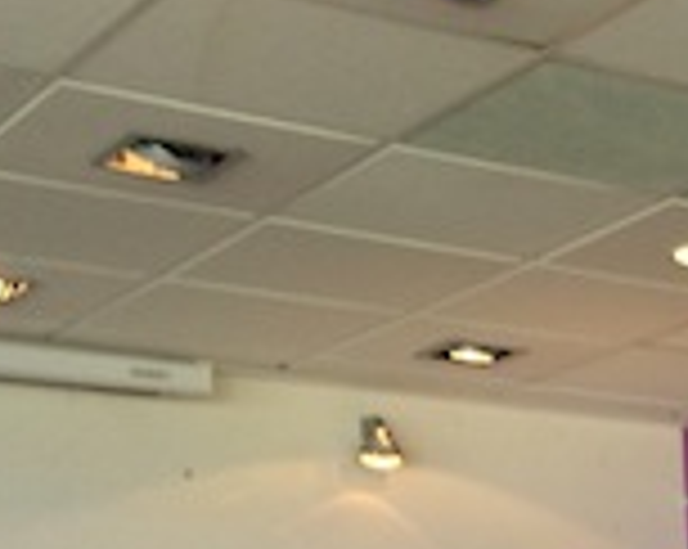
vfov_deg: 12.9
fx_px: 2257
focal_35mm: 111
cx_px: 1142
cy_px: 904
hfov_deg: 15.5
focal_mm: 4.15
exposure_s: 1/50
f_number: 2.2
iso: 50
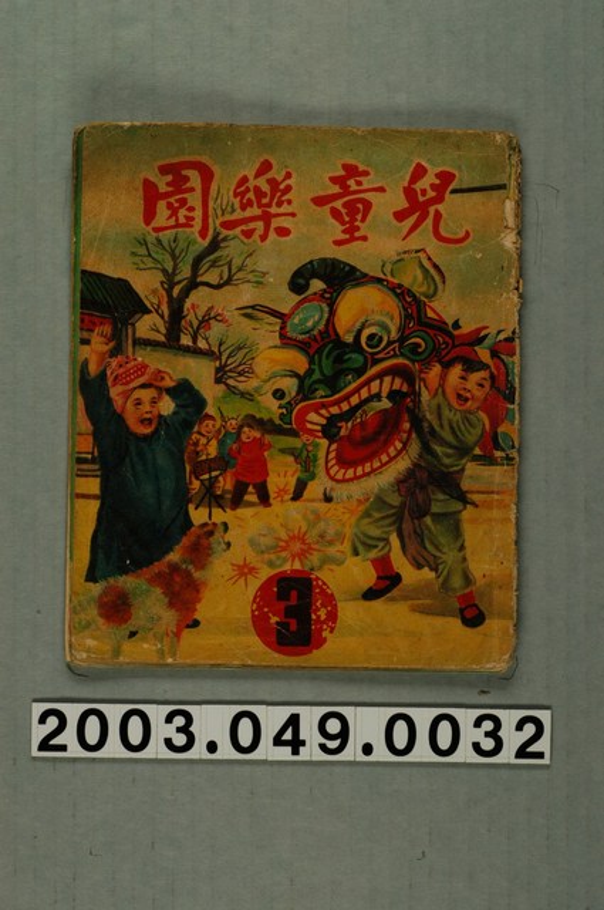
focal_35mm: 75
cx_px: 302
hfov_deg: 18.1
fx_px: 1892
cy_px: 455
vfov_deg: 27.0
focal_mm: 50
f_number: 8
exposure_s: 1/60
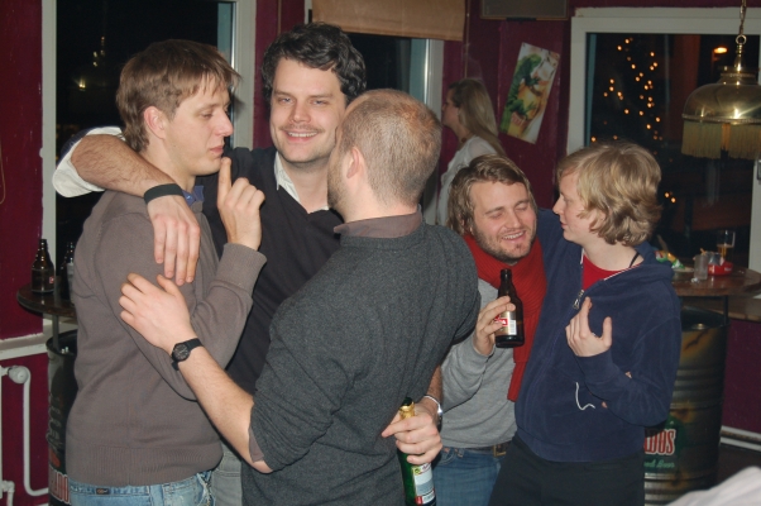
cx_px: 380
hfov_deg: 35.1
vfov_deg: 23.7
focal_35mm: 57
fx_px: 1204
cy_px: 253
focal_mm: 38
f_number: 5
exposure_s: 1/60
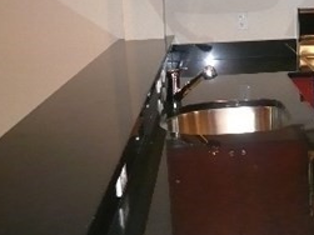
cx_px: 343
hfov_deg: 26.7
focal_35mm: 67
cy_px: 55
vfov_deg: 21.7
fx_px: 607
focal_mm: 4.6
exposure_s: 1/30
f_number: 2.8
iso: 200
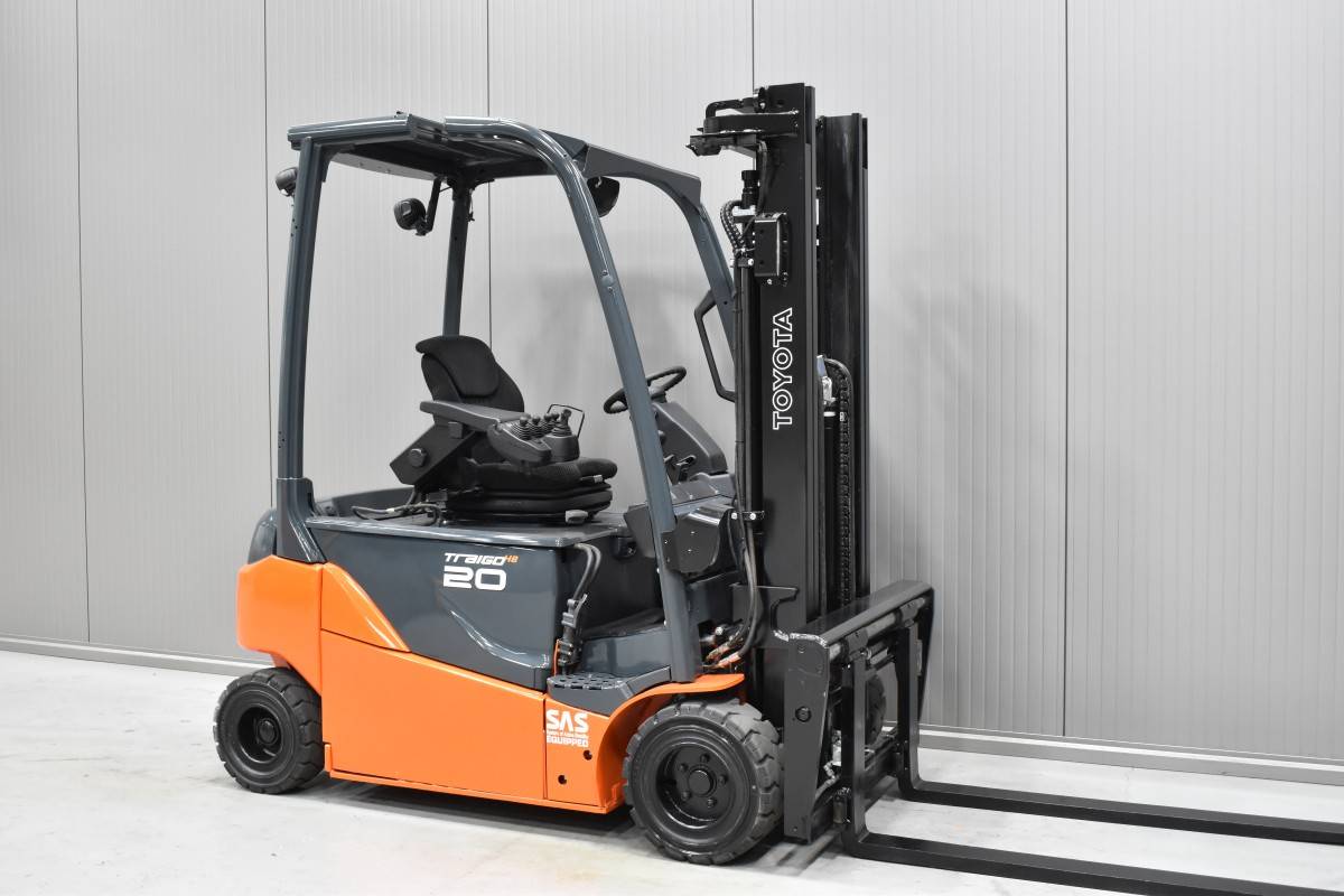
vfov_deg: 35.5
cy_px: 448
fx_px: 1400
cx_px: 672
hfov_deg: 51.3
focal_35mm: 38
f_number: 5.6
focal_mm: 25
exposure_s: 1/20
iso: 1600
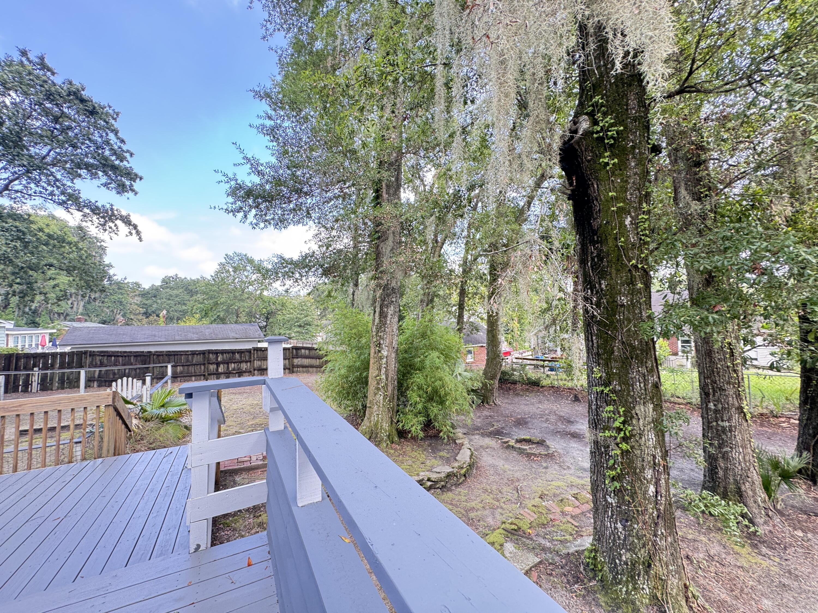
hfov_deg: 102.1
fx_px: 331
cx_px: 409
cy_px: 306
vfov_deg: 85.7
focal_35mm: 14
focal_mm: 2.22
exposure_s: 1/99
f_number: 2.2
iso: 100
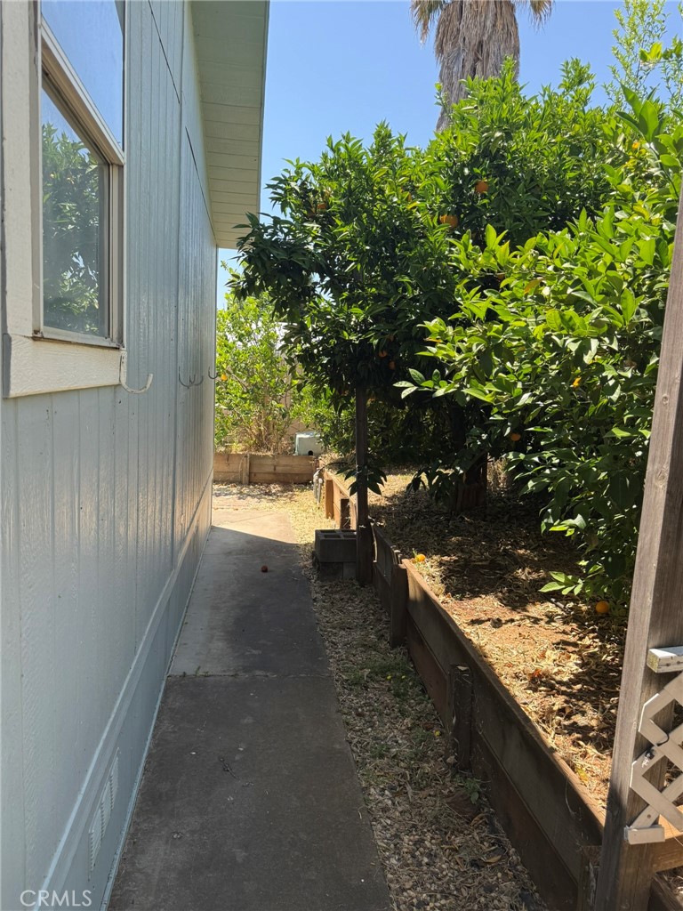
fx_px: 631
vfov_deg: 71.6
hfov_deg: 56.8
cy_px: 456
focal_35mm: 24
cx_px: 342
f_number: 1.78
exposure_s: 1/1230
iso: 100
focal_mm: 6.76
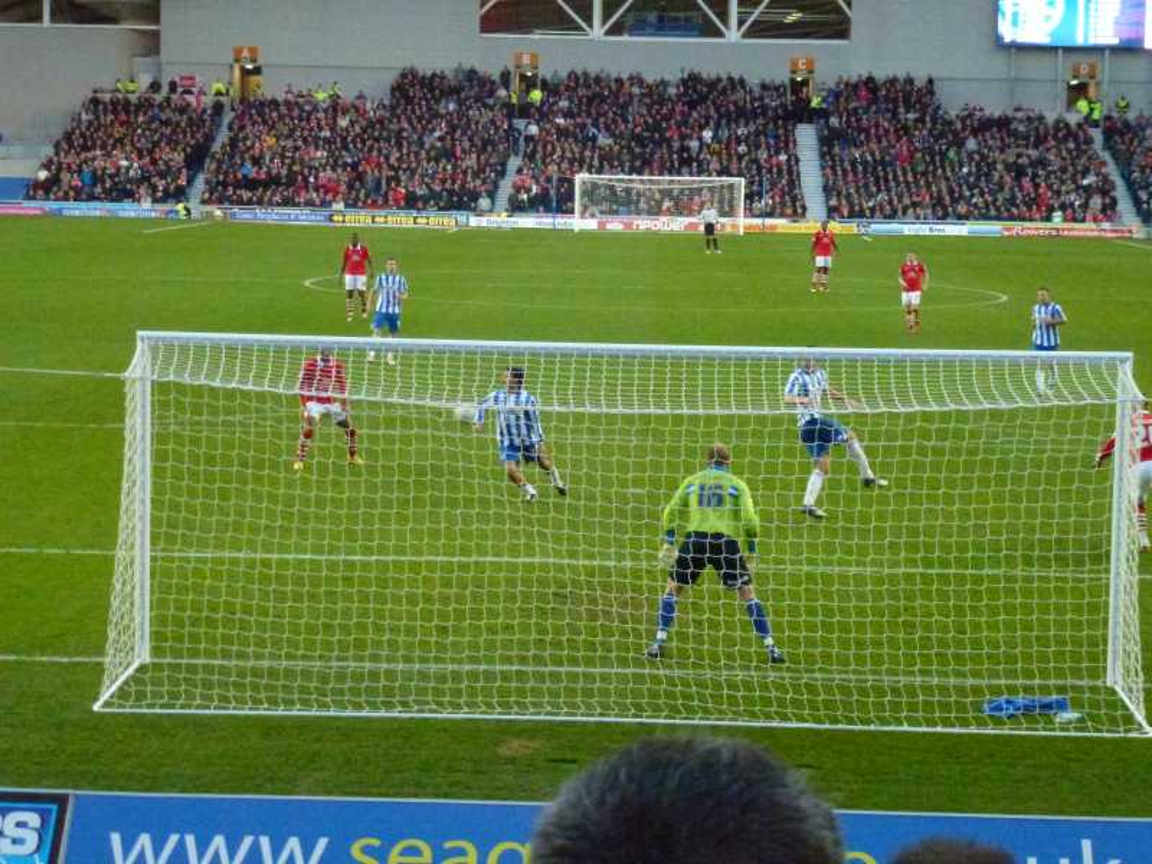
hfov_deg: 23.8
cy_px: 432
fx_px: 2729
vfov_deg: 18.0
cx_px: 576
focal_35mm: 82
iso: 1600
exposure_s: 1/200
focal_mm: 14.8
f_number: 4.8
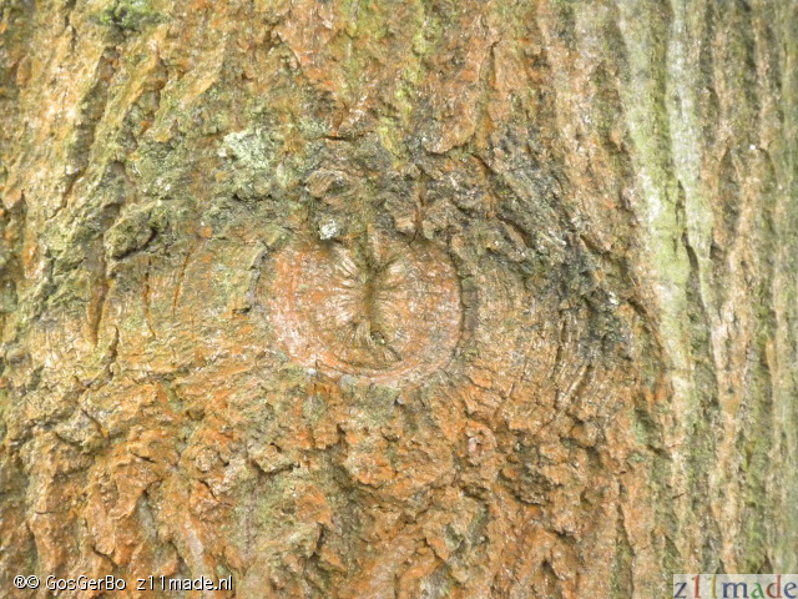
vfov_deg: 3.1
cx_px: 399
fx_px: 11088
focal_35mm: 481
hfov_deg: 4.1
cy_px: 300
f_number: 5
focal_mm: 85.6
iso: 400
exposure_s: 1/78.6
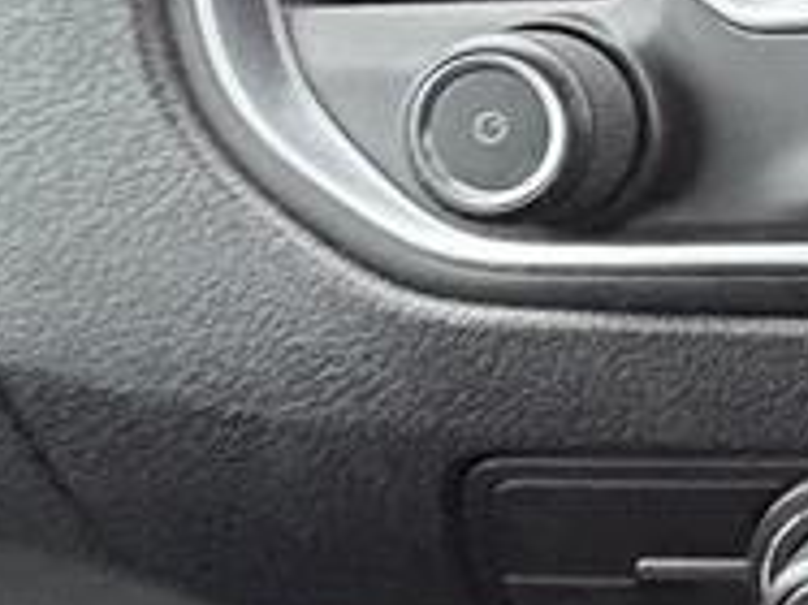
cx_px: 1698
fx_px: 1563
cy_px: 104
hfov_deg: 17.7
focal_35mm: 67
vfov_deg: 21.6
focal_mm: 2.22
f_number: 2.2
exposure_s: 1/40
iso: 1000
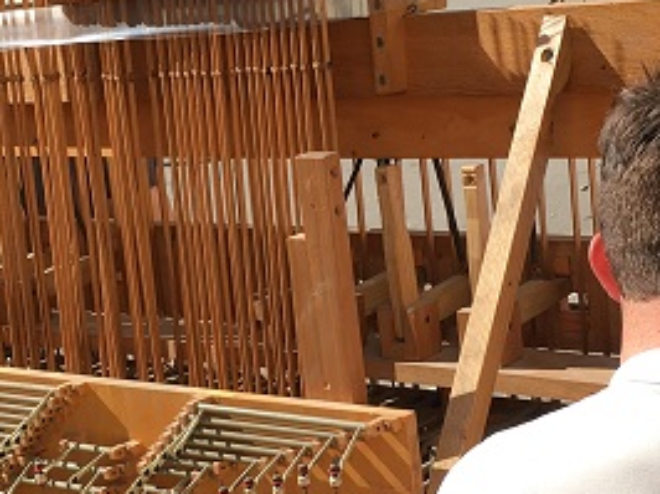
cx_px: 297
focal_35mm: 88
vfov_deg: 16.7
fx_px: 1676
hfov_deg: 22.3
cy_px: 334
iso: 25
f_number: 2.2
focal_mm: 4.15
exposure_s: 1/1012
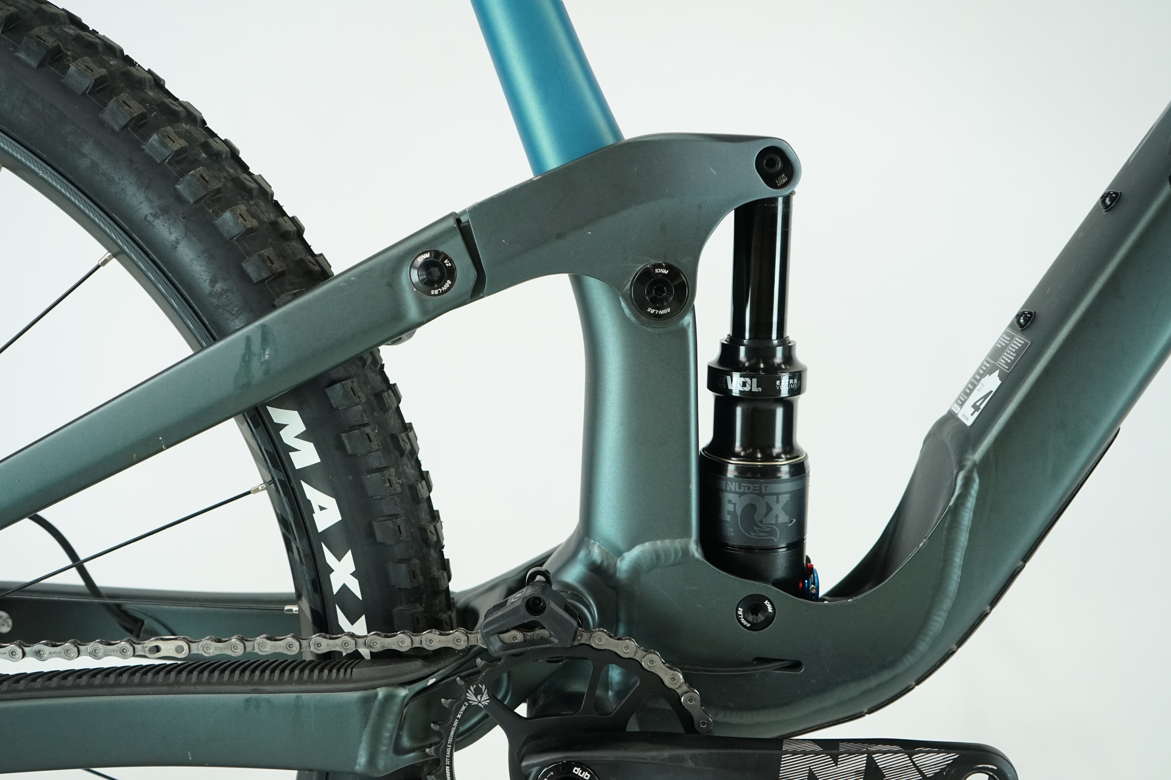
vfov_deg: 40.0
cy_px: 390
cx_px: 586
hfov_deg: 57.2
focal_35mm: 33
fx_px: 1073
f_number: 5.6
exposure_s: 1/200
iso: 2000
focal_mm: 33
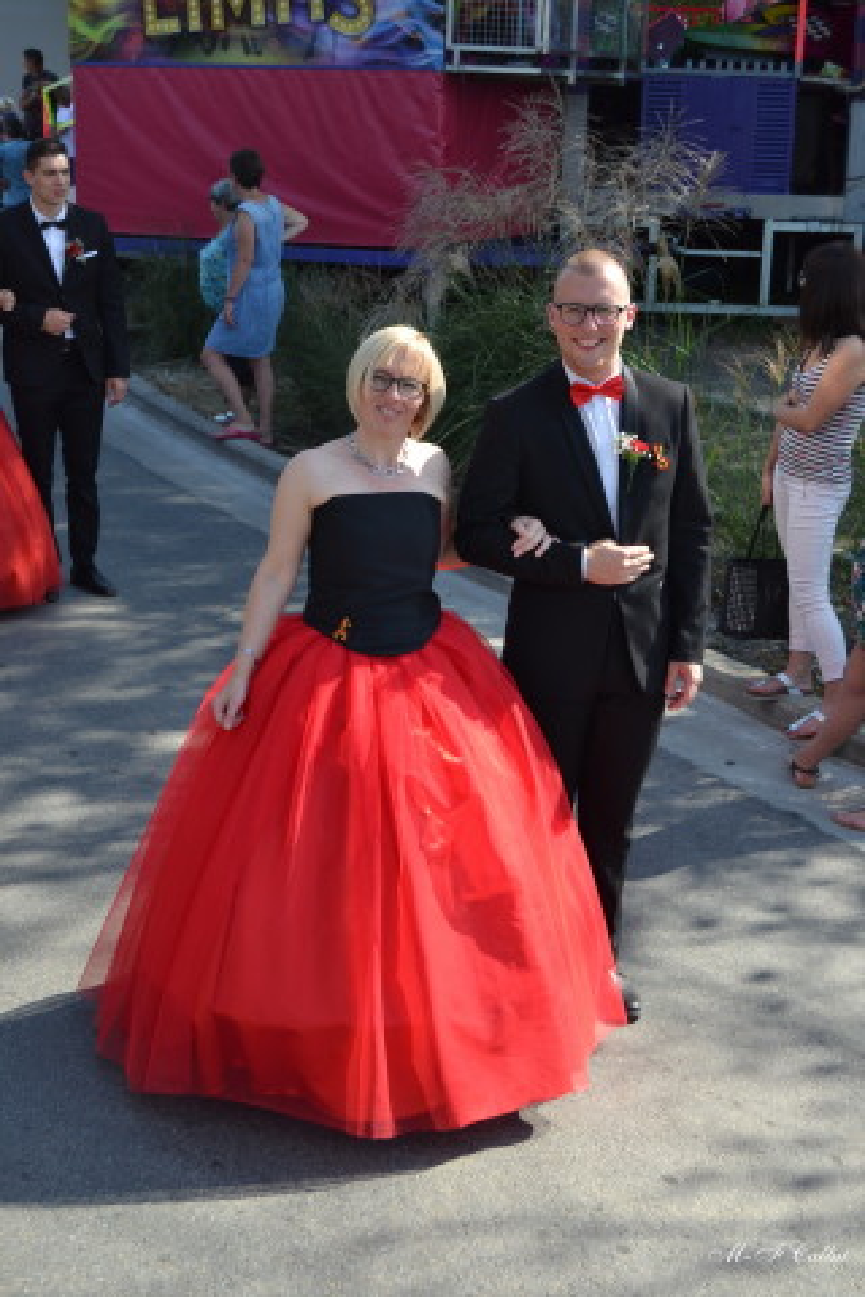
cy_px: 648
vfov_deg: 38.9
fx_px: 1838
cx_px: 432
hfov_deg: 26.5
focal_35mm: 51
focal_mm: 34
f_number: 6.3
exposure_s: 1/160
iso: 100
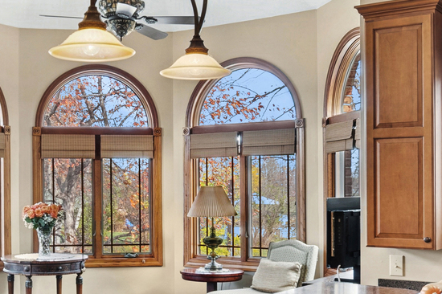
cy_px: 197
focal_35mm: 57
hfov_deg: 33.6
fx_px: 705
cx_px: 79
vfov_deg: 23.5
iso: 250
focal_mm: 13
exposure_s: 1/2.5
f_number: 8
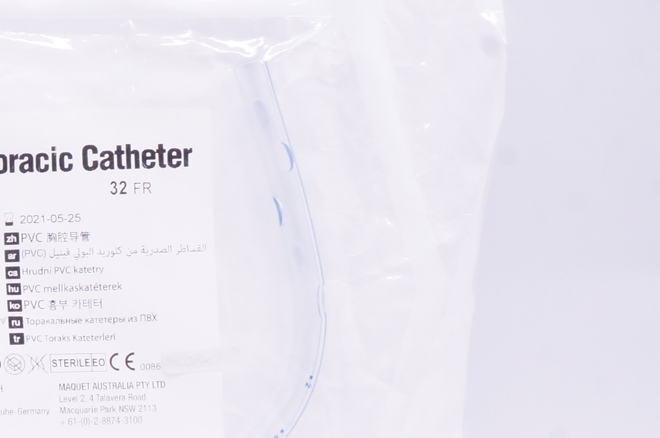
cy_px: 261
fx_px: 1667
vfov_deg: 15.0
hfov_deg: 19.6
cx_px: -318
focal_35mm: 91
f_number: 14
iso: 800
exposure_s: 1/20
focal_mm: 20
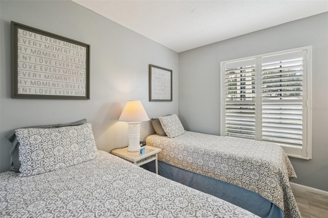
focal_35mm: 16
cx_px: 164
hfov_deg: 98.6
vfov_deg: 75.4
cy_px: 109
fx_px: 141
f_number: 8
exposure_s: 1/30
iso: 400
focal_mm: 15.5
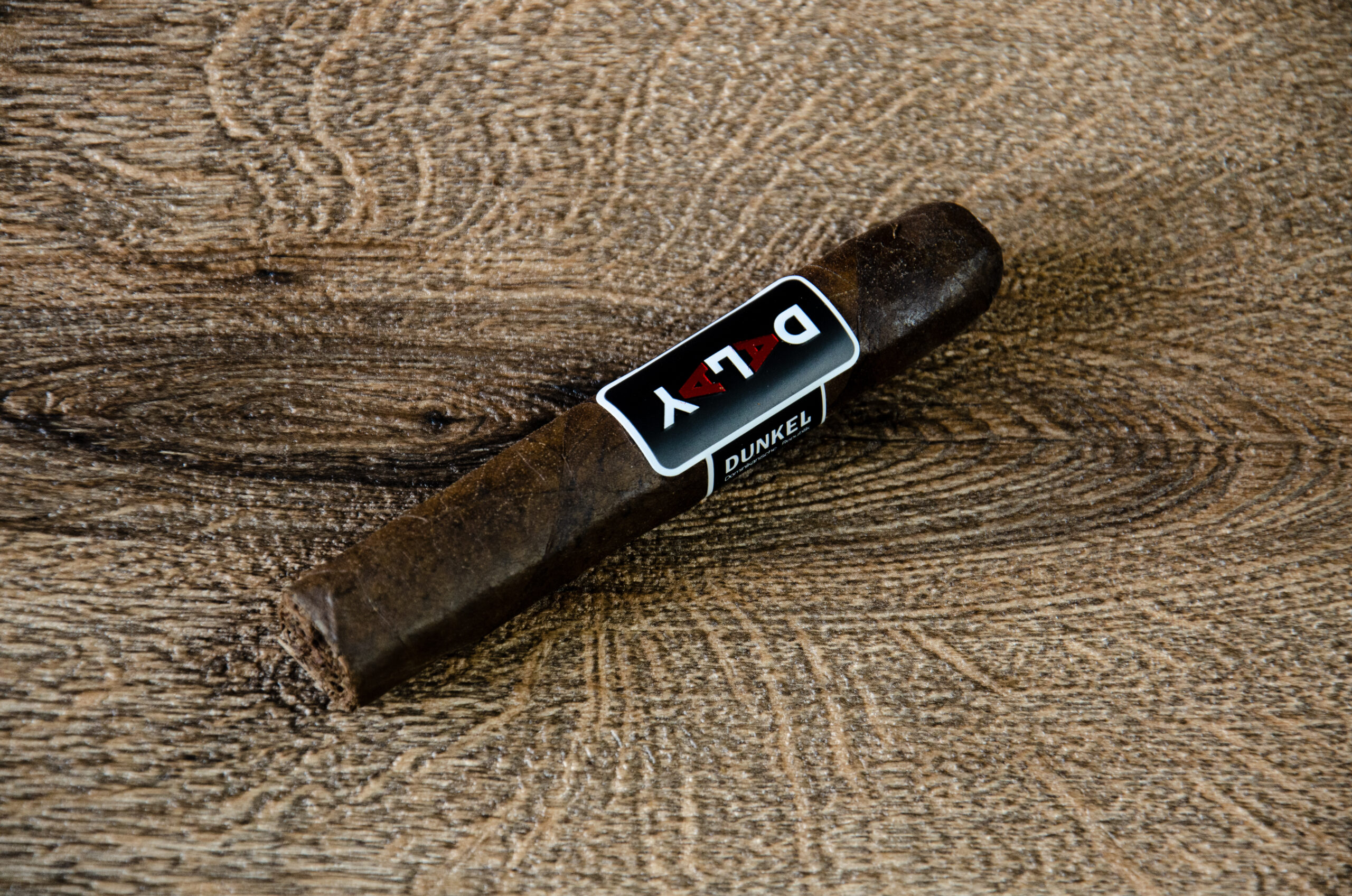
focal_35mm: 158
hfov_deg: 13.1
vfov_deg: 8.7
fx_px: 5903
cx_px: 676
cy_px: 448
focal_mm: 105
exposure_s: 1/50
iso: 800
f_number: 5.6
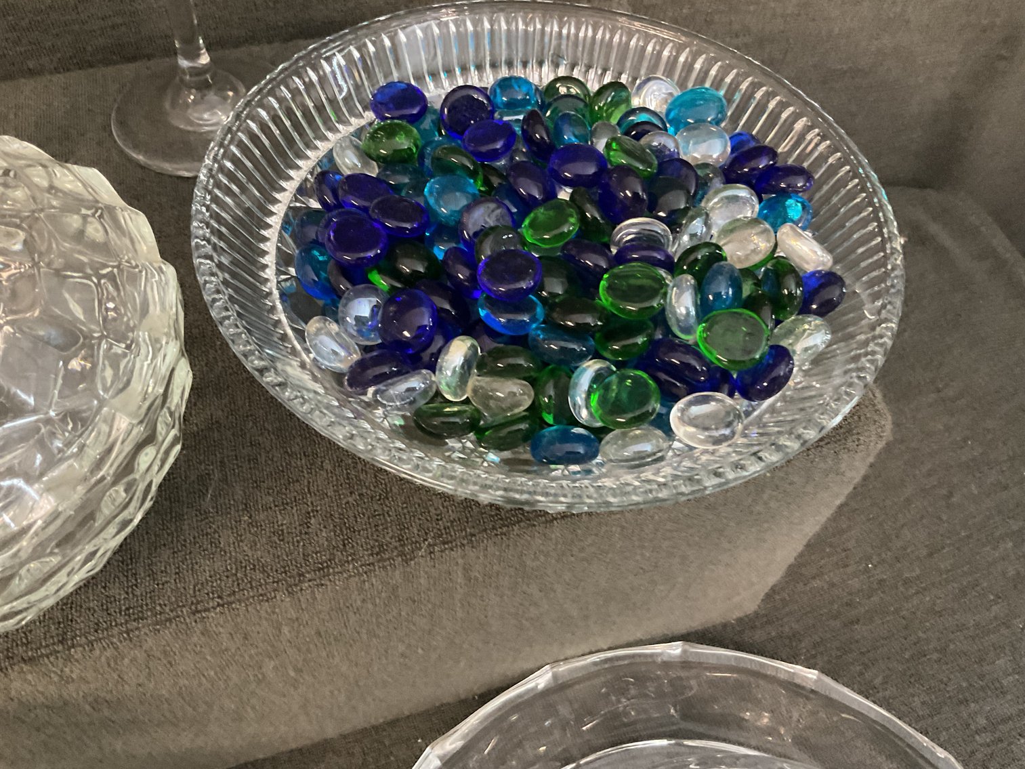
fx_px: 859
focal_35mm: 29
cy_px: 384
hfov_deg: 61.7
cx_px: 512
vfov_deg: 48.2
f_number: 1.8
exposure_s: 1/30
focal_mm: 3
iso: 400
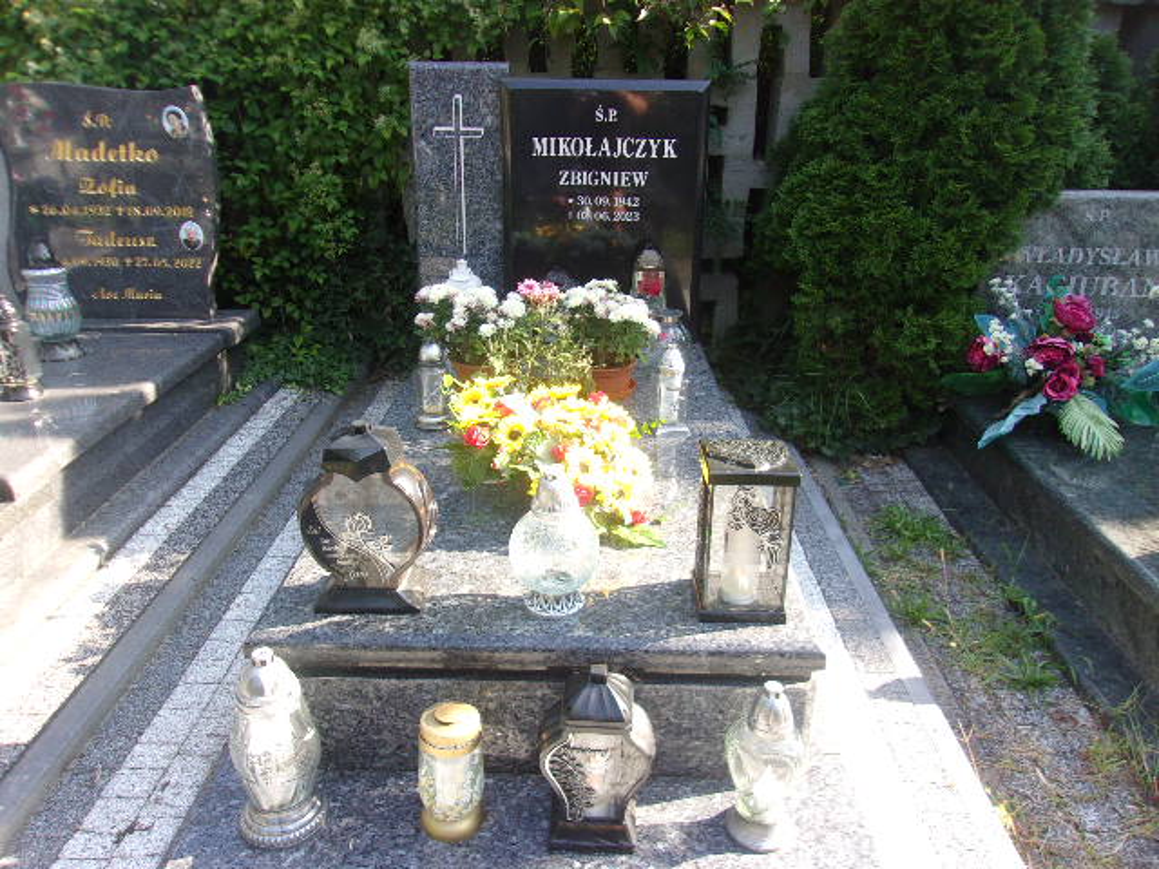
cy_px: 434
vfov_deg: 51.4
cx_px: 580
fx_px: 904
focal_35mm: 27
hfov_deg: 65.3
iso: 80
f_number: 3
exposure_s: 1/140
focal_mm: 4.9
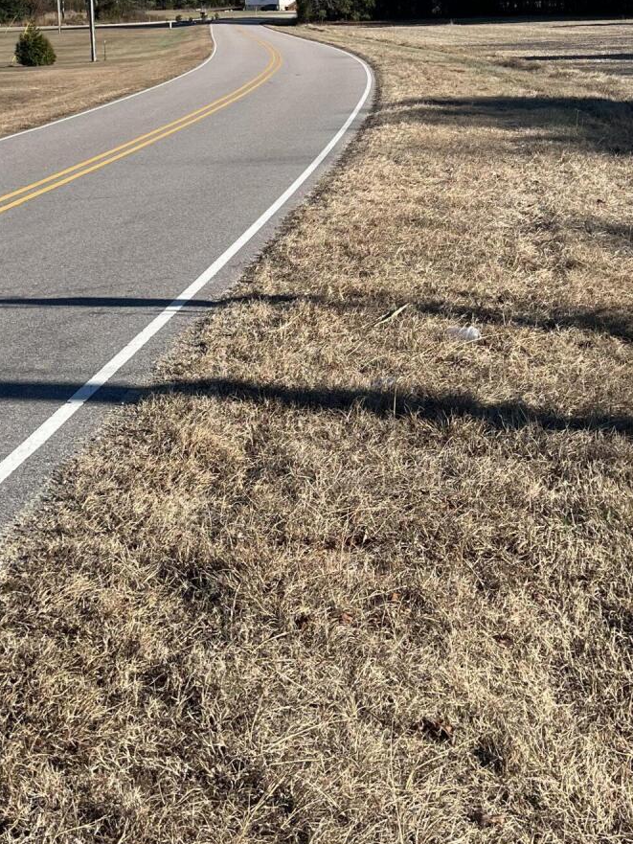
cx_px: 302
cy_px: 156
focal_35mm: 59
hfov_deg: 24.8
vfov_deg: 31.7
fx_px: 1438
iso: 50
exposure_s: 1/4115
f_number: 1.5
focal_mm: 5.7
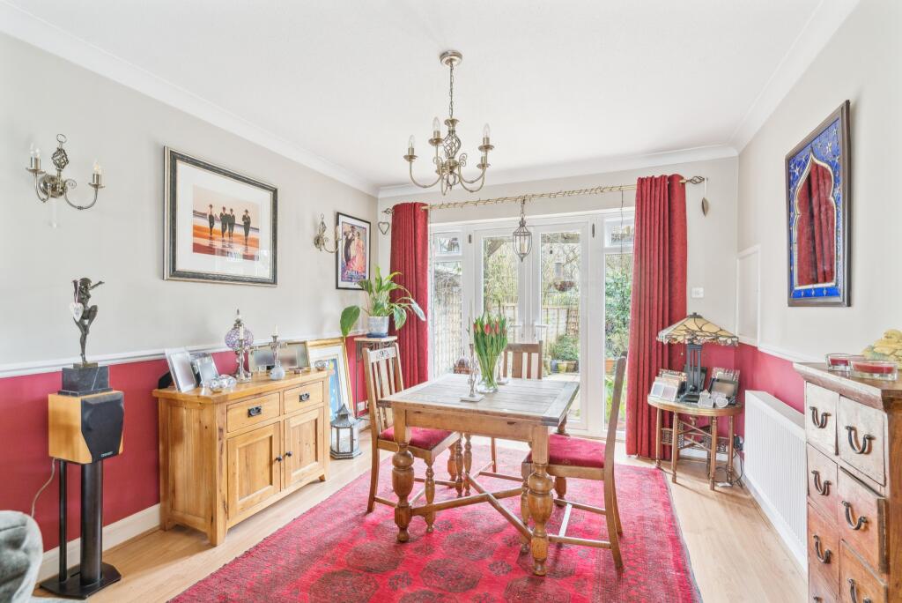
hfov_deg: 96.7
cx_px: 451
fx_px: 401
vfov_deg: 73.8
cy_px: 302
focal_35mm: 16
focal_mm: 16
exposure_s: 1/10
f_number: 8
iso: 640
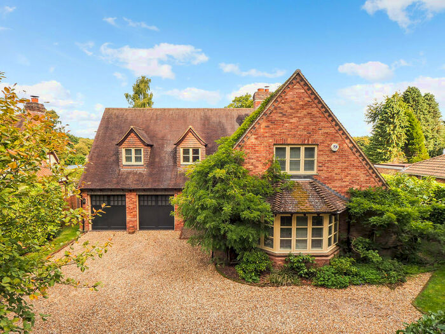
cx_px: 222
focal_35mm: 18
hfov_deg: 87.8
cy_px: 167
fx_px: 231
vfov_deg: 71.6
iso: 200
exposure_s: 1/250
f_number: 7.1
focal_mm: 9
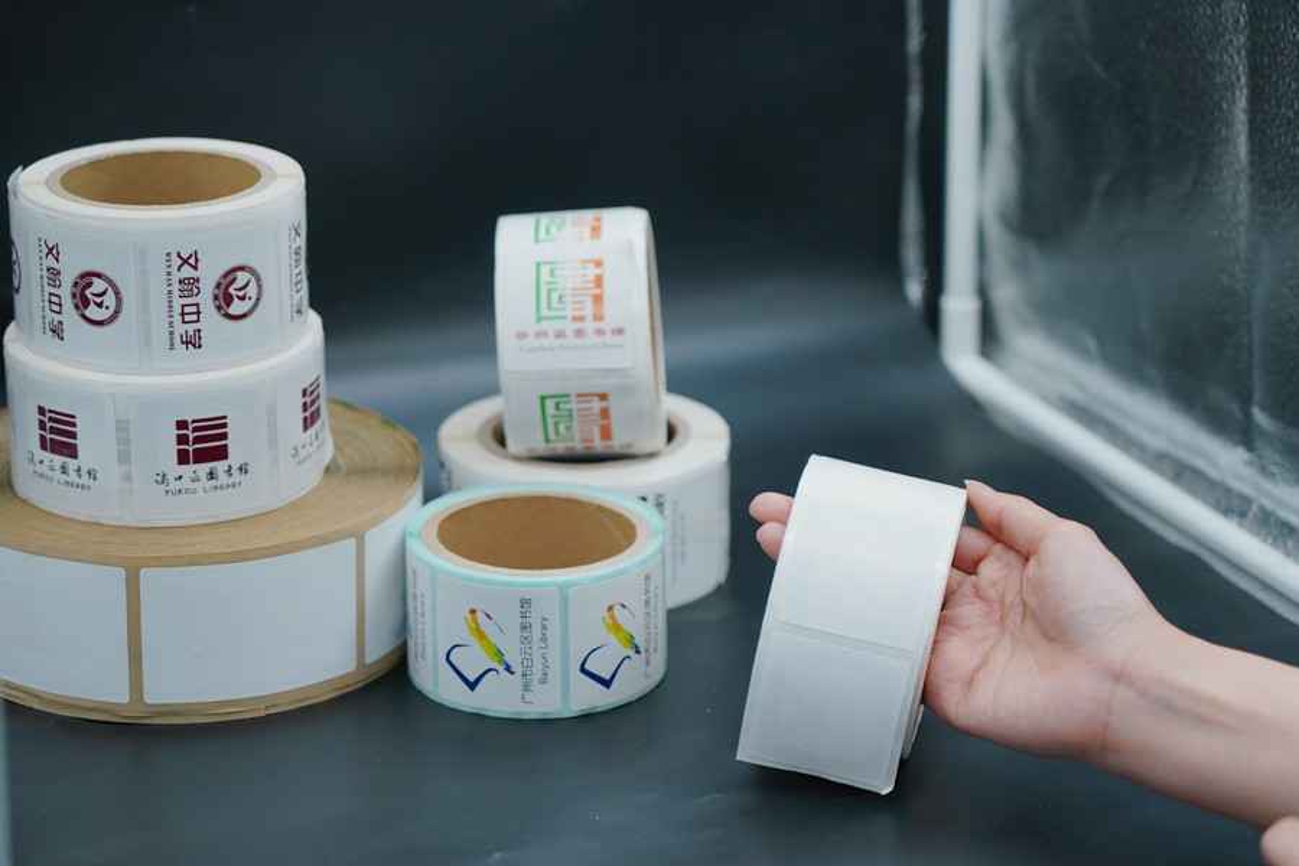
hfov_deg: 19.5
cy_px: 433
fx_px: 3788
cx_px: 650
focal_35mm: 105
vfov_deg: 13.0
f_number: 4
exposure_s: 1/160
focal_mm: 105
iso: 640
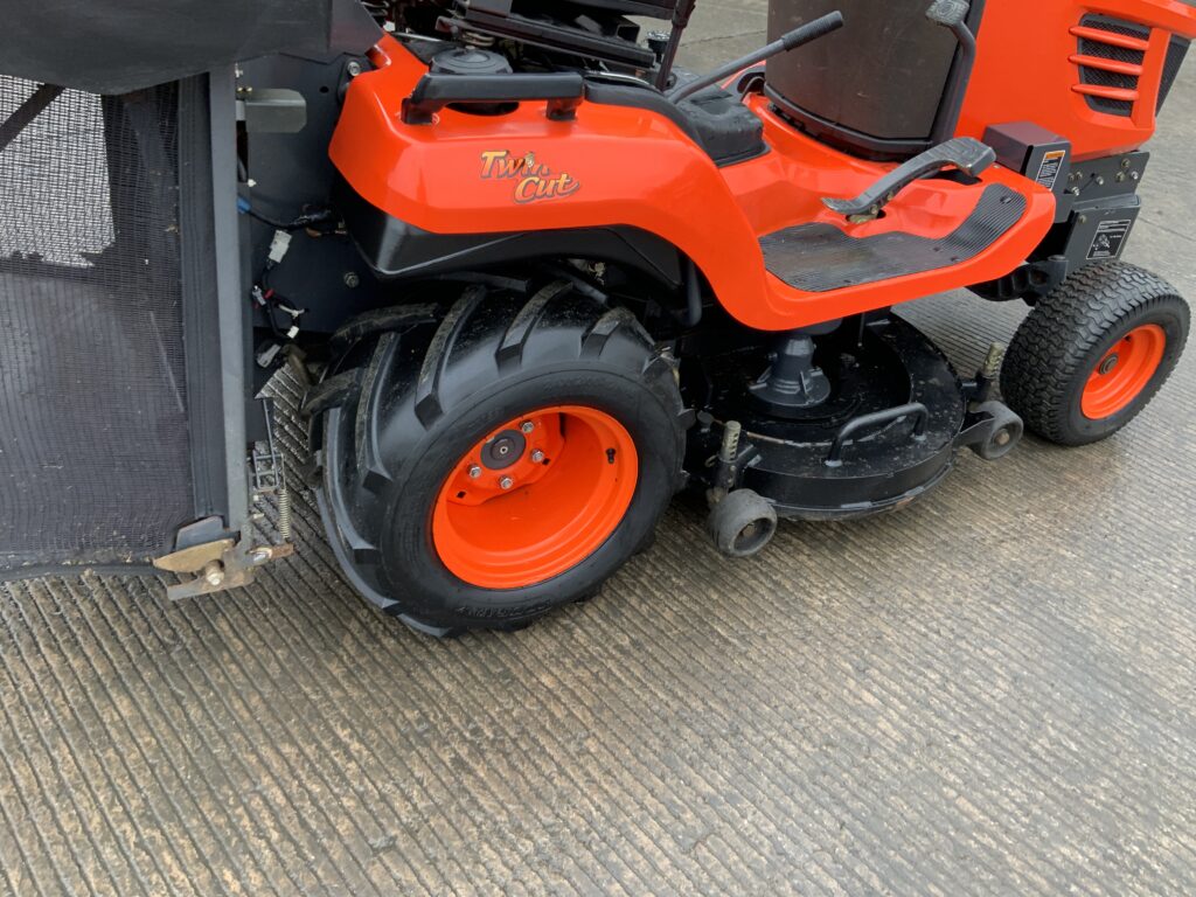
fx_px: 1002
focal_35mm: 29
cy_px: 448
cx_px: 598
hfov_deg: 61.7
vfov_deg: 48.2
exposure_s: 1/122
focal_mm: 3
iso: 32
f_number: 1.8
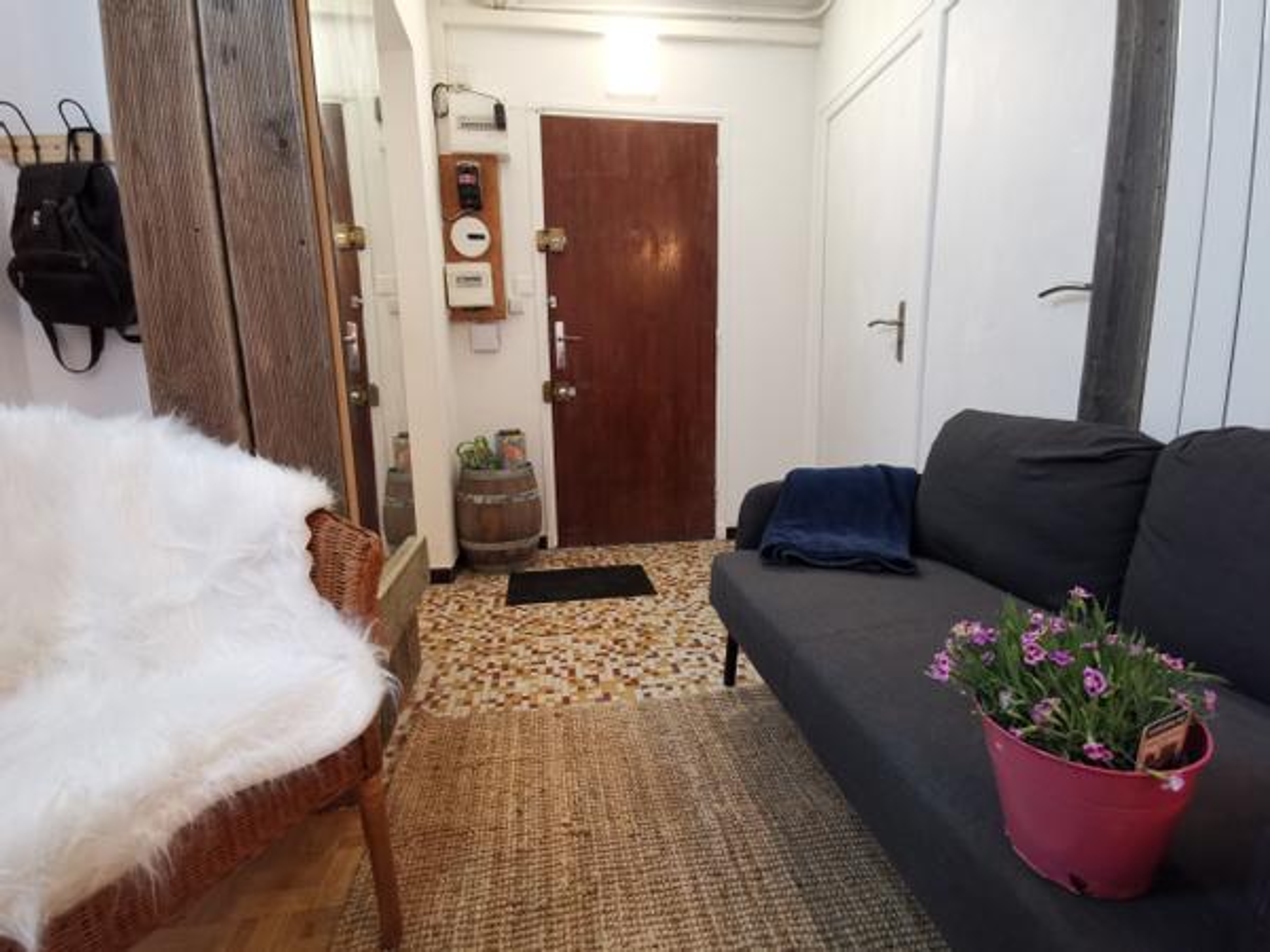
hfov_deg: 94.5
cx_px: 635
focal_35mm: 16
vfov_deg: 78.1
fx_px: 587
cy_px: 476
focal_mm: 2.35
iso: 400
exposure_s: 1/30
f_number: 2.2
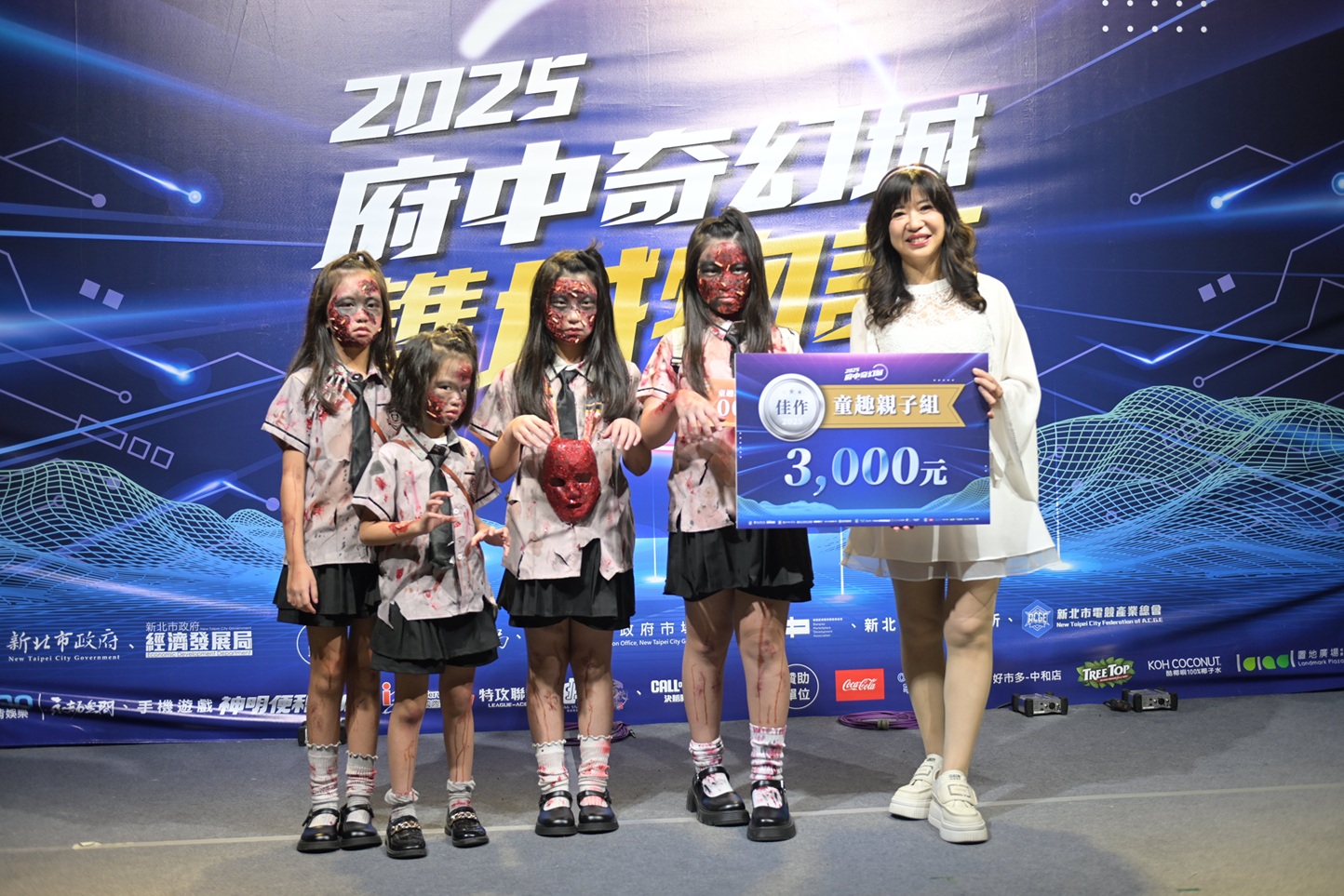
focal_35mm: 38
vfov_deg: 35.1
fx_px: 1419
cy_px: 448
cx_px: 672
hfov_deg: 50.7
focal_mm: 38
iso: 500
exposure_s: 1/160
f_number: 2.8
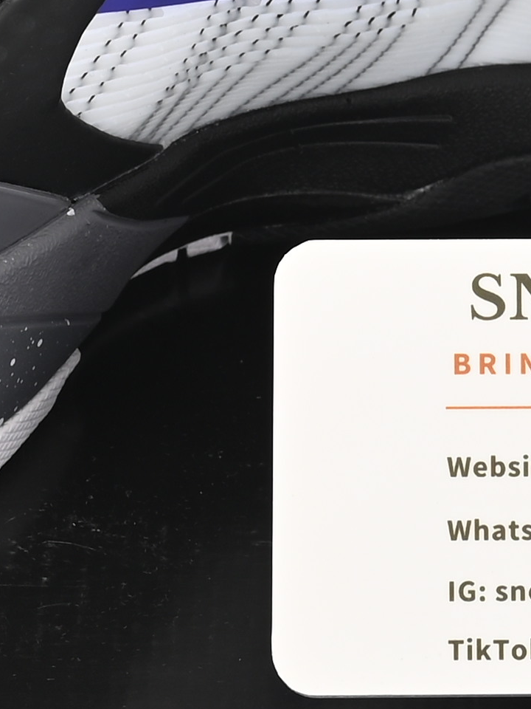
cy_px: 163
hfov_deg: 6.1
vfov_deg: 8.2
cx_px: 605
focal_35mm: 241
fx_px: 4929
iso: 100
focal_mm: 40
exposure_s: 1/200
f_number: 11
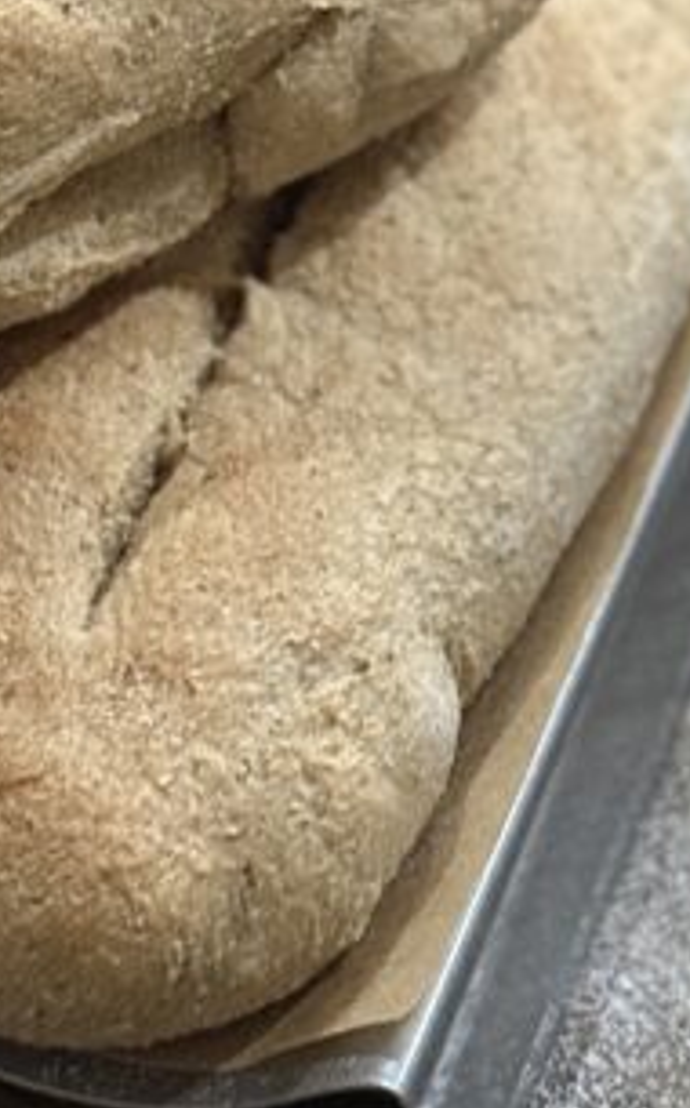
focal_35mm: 171
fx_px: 5157
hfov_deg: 7.6
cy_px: -193
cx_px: -25
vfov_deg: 12.0
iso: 500
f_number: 1.78
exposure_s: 1/40
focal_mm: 6.76
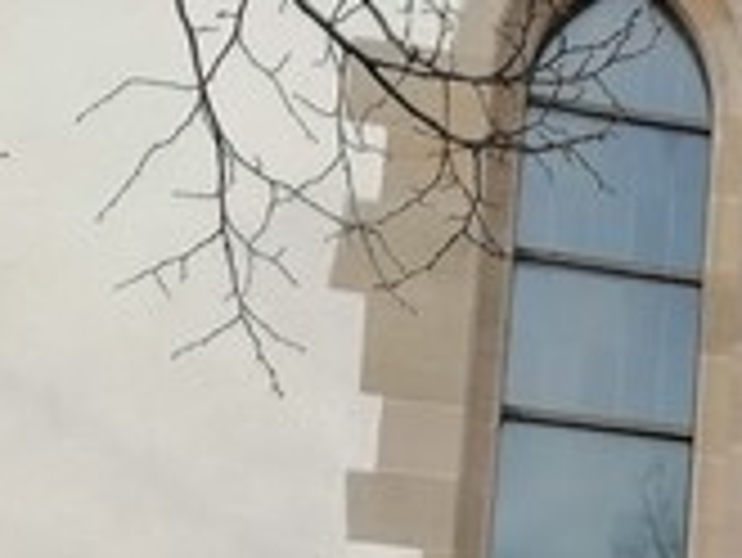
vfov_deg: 11.4
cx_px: 1394
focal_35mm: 126
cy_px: 770
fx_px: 2703
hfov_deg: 13.7
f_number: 1.8
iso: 50
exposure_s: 1/1076
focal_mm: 3.95
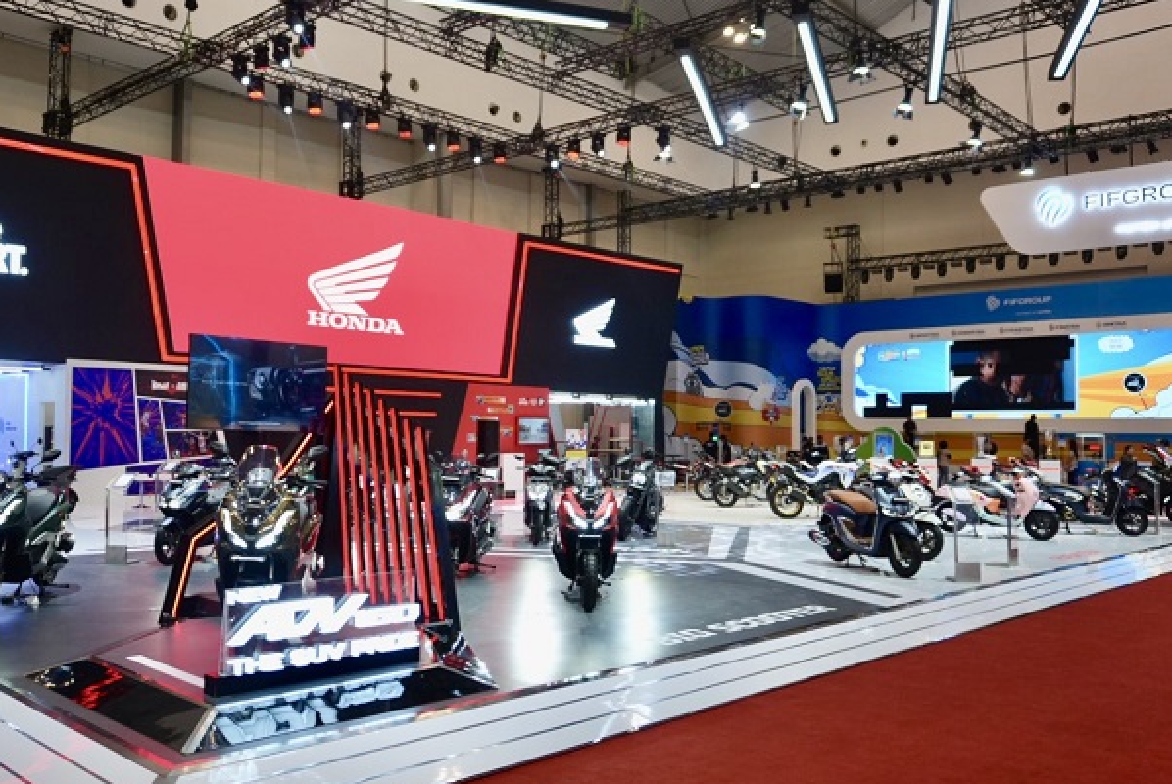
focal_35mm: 32
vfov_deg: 41.2
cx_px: 481
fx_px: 1043
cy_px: 395
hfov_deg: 58.3
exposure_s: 1/100
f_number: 3.5
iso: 320
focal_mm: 16
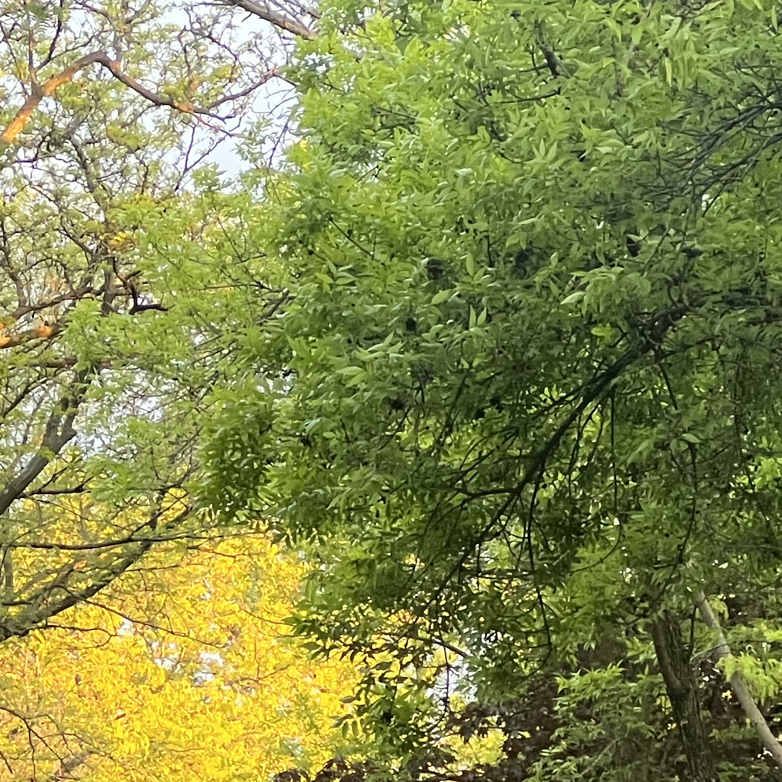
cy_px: 943
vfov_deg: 7.6
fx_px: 5853
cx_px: 234
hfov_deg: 7.6
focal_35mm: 229
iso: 320
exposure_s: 1/60
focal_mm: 9
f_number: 2.8
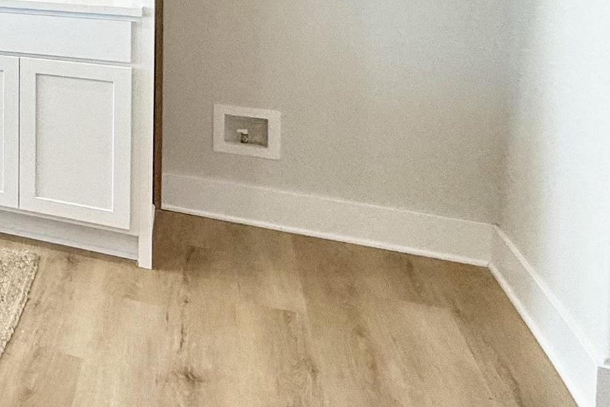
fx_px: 864
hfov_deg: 26.6
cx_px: -326
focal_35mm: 51
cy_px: -92
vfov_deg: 23.9
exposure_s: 1/151
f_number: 2.2
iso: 50
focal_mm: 2.22
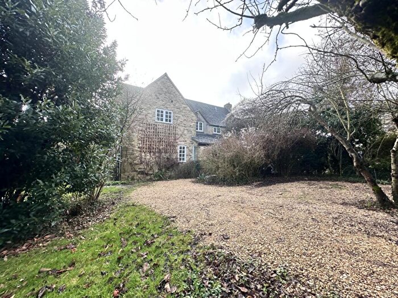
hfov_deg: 102.1
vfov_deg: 85.7
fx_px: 161
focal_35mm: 14
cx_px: 199
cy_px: 149
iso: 40
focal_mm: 2.22
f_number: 2.2
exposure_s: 1/202
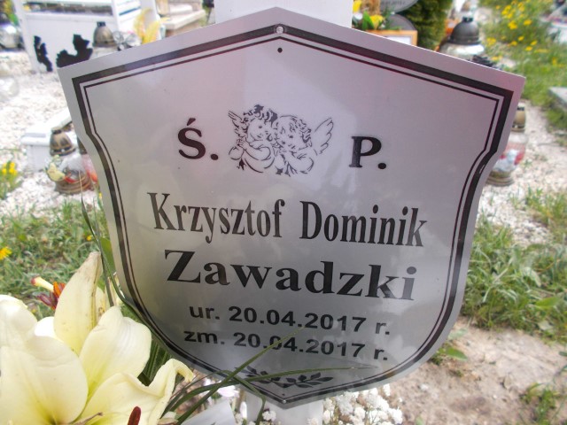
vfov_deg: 53.1
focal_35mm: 26
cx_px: 284
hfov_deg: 67.3
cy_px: 212
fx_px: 426
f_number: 3.2
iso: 80
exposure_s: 1/250
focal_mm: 4.6
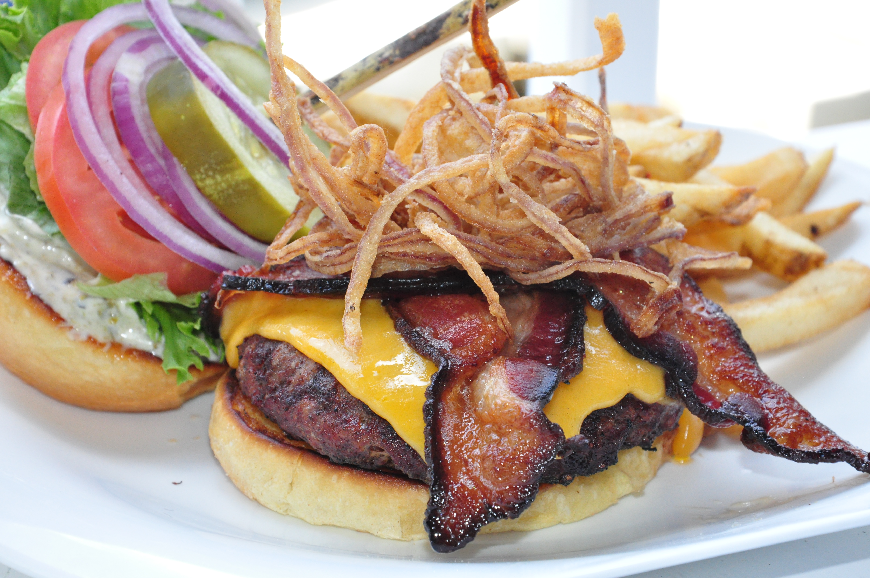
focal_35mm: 112
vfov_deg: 12.1
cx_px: 435
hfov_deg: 18.2
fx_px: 2715
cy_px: 289
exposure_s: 1/200
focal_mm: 75
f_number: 11
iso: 1600
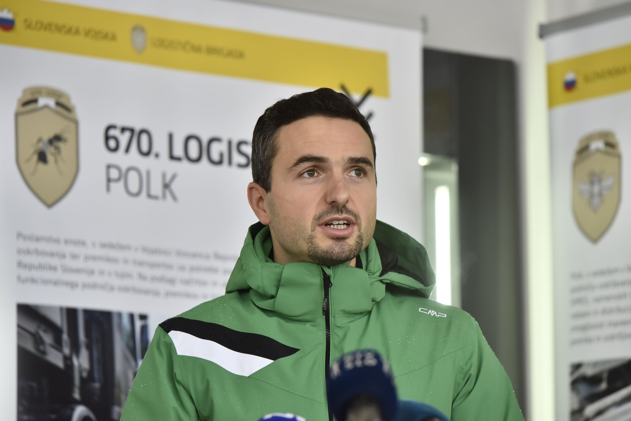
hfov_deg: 10.3
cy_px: 210
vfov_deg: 6.9
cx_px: 316
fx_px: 3507
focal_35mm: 200
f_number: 4.5
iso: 1600
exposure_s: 1/160
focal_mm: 200
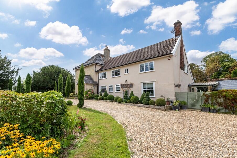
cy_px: 87
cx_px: 113
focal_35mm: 17
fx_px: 112
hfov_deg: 93.2
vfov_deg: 70.3
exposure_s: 1/400
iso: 160
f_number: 9
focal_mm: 10.1
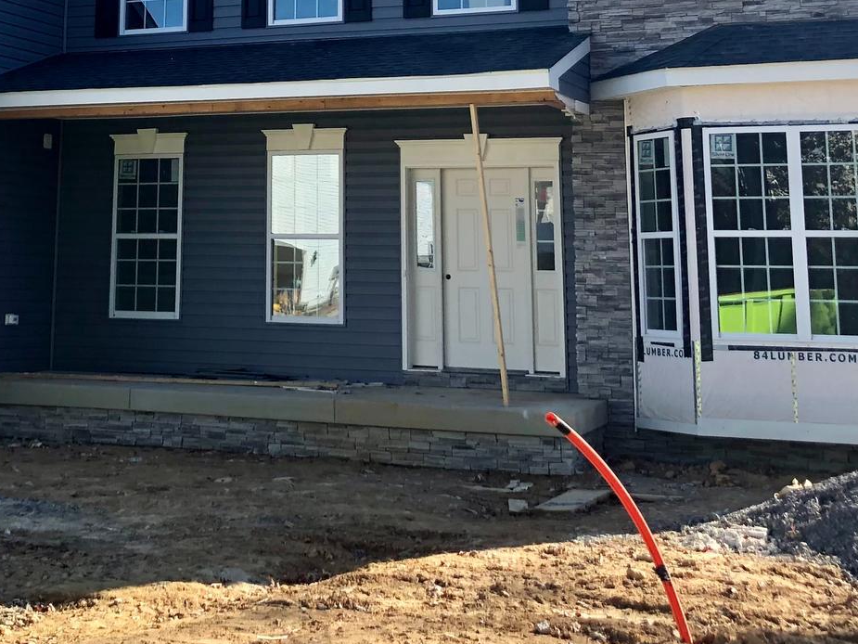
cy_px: -22
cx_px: 212
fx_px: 1537
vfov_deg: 22.6
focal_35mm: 62
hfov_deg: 30.7
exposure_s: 1/991
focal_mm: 3.99
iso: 20
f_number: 1.8
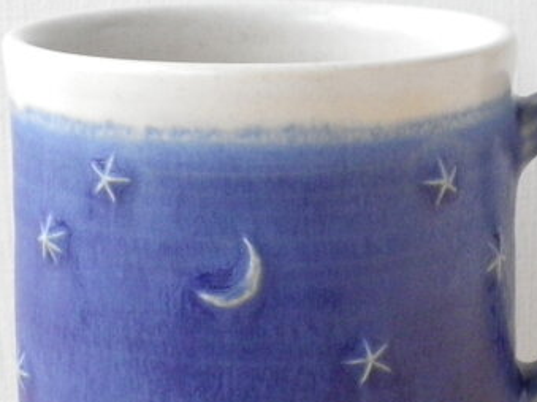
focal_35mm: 146
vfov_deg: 10.1
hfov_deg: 13.5
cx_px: 294
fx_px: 2264
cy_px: 286
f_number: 5.3
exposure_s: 1/125
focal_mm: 10.56
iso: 640
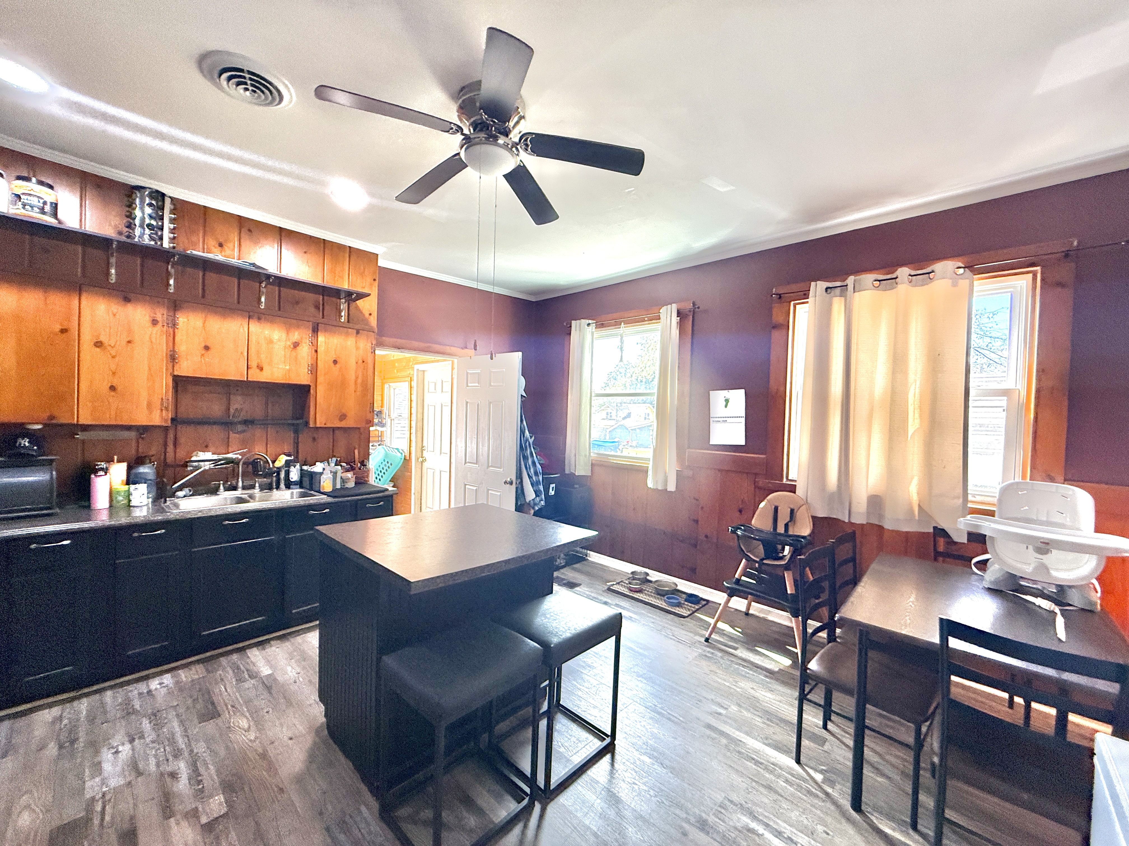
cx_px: 564
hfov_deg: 102.1
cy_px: 423
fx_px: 457
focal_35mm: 14
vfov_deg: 85.7
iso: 200
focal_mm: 2.22
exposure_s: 1/120
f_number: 2.2
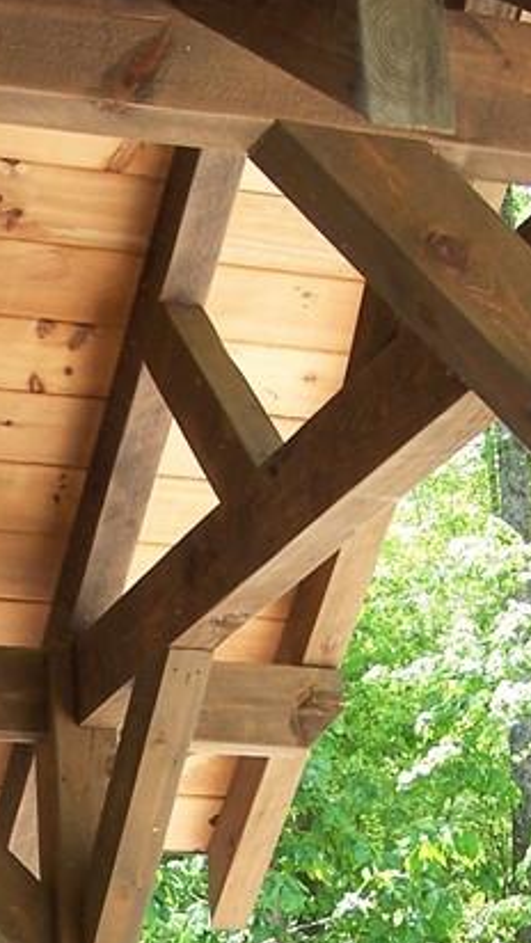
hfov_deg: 11.8
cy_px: 760
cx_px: 208
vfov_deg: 20.5
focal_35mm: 103
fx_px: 2576
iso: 80
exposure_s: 1/125
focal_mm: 6.3
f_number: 2.8
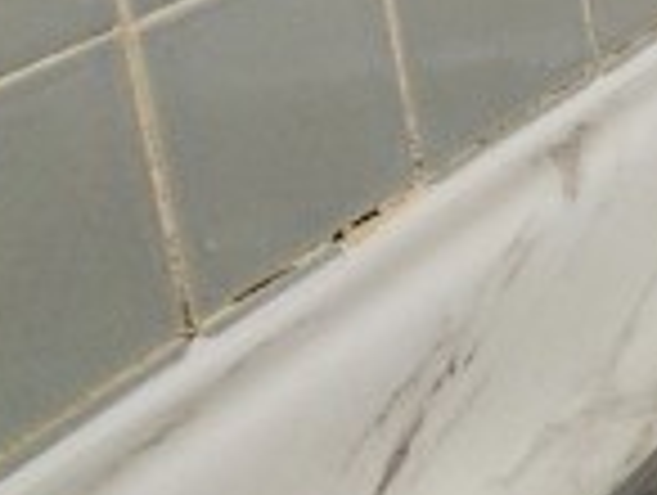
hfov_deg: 9.9
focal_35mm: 91
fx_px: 1730
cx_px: 2236
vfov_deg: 14.5
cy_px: -374
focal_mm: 2.2
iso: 160
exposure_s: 1/60
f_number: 2.2
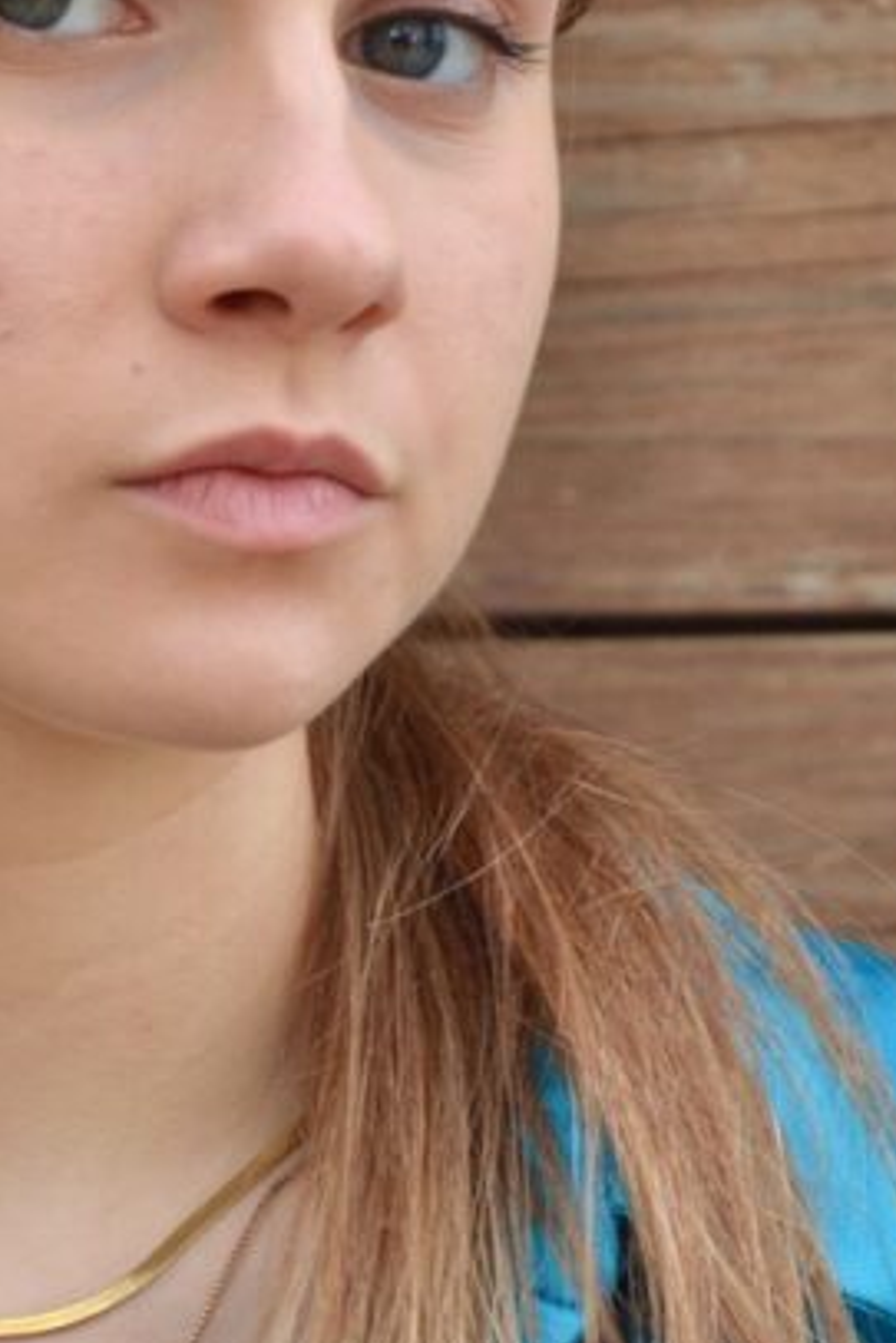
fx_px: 9884
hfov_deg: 5.2
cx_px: -41
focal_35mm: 265
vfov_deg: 7.8
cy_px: 625
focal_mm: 70
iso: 450
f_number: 4.5
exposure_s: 1/125
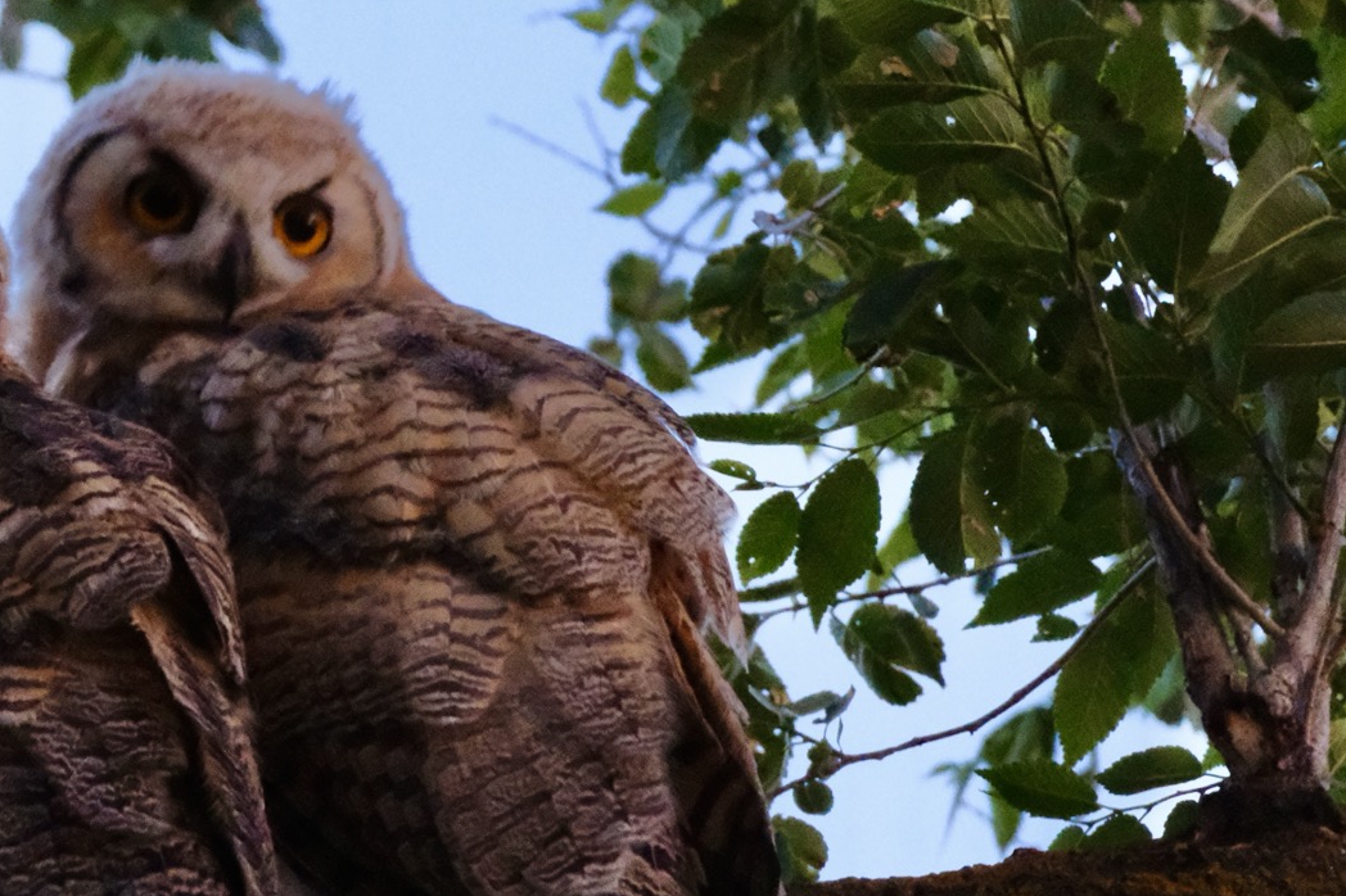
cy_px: 611
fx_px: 77067
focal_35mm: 2062
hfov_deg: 1.0
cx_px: 121
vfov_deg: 0.7
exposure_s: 1/26
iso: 12800
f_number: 8
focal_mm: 600
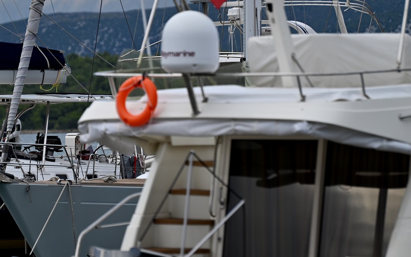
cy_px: 83
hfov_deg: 4.5
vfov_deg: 2.8
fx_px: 5209
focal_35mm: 465
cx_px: 157
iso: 250
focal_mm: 300
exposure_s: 1/640
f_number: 5.6
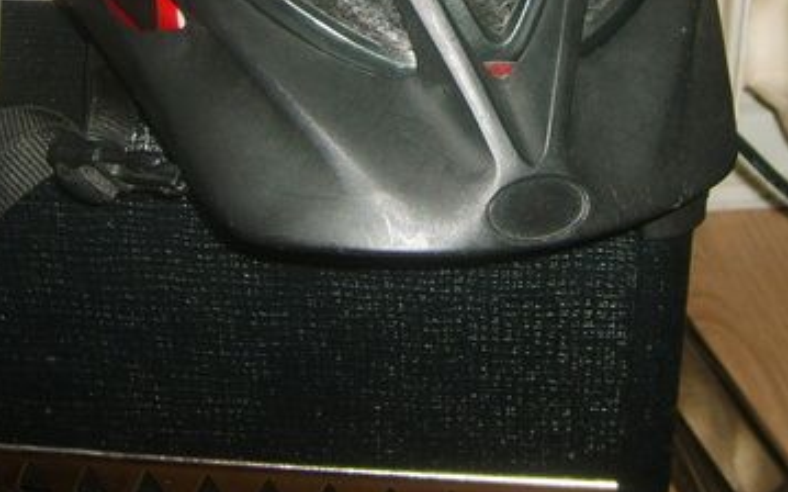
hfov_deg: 27.5
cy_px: -62
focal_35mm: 75
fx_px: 1610
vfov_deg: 16.8
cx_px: 464
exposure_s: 1/30
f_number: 2.8
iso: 100
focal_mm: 5.8
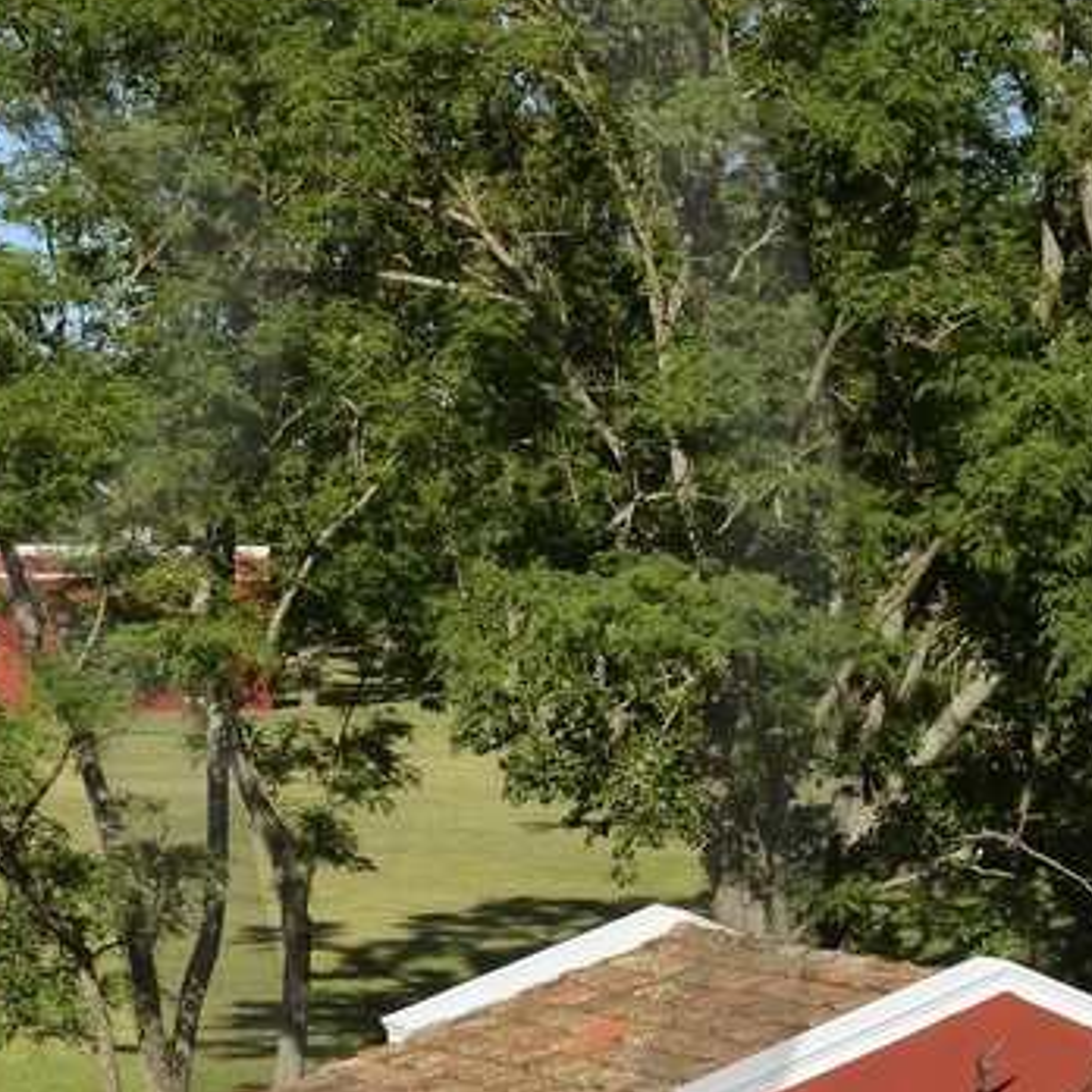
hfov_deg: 13.3
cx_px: -446
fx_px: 4461
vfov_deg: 14.0
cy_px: 615
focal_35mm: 125
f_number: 10
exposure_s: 1/320
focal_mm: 32
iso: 200
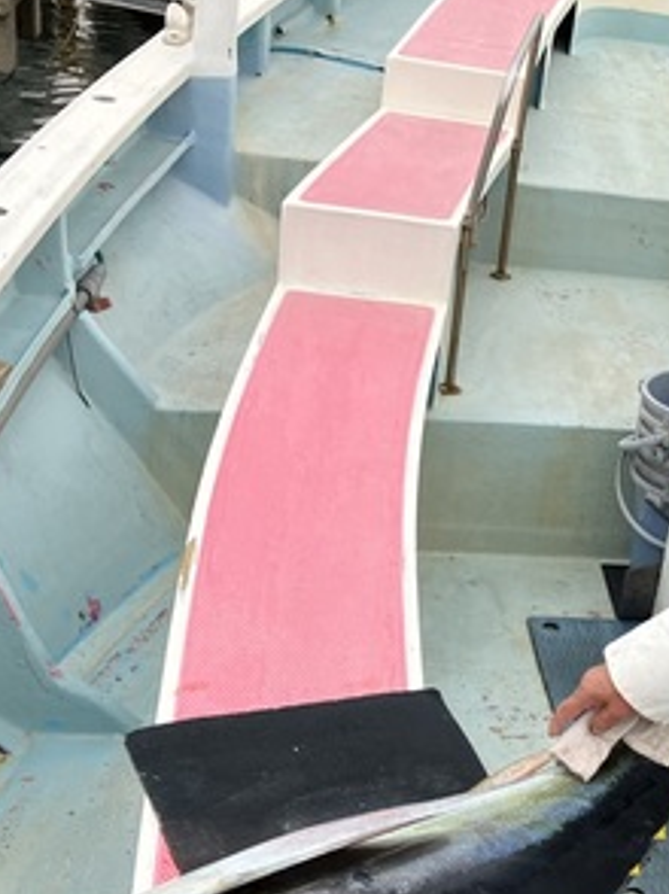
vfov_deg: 31.1
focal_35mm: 61
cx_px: 654
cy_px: 687
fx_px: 1574
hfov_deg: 23.1
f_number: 1.8
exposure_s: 1/121
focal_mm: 3.99
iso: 50
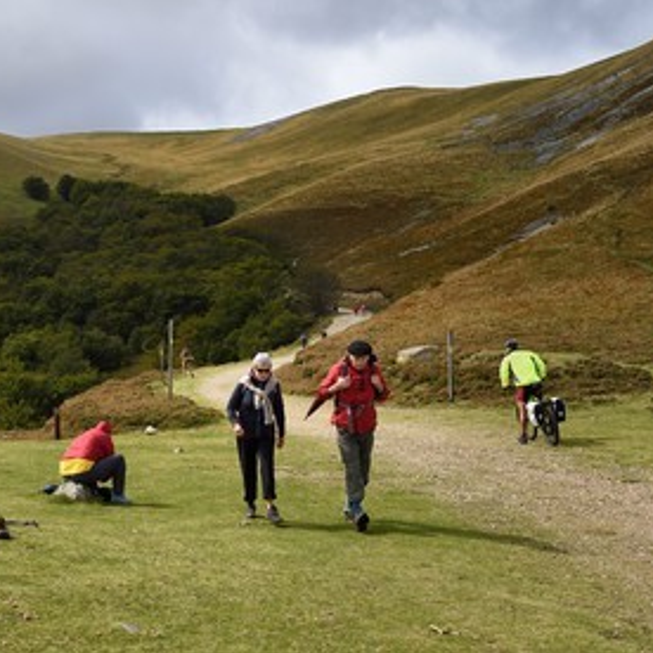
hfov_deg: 29.6
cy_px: 324
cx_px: 163
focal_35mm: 57
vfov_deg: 30.0
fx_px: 1217
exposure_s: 1/250
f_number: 10
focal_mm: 44
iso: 200
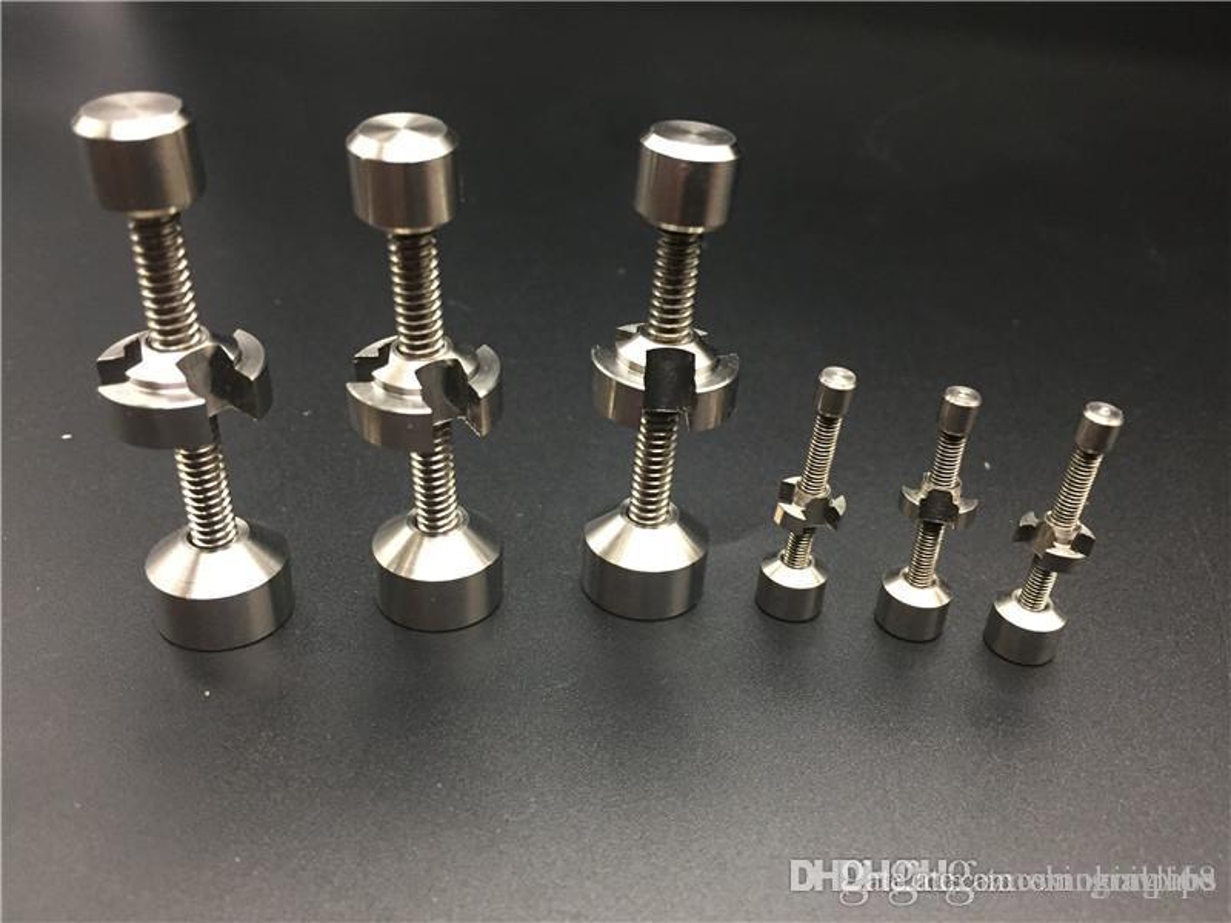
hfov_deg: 61.7
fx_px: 1031
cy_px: 462
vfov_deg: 48.2
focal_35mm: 29
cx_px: 616
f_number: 2.2
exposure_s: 1/33
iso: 200
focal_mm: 4.15
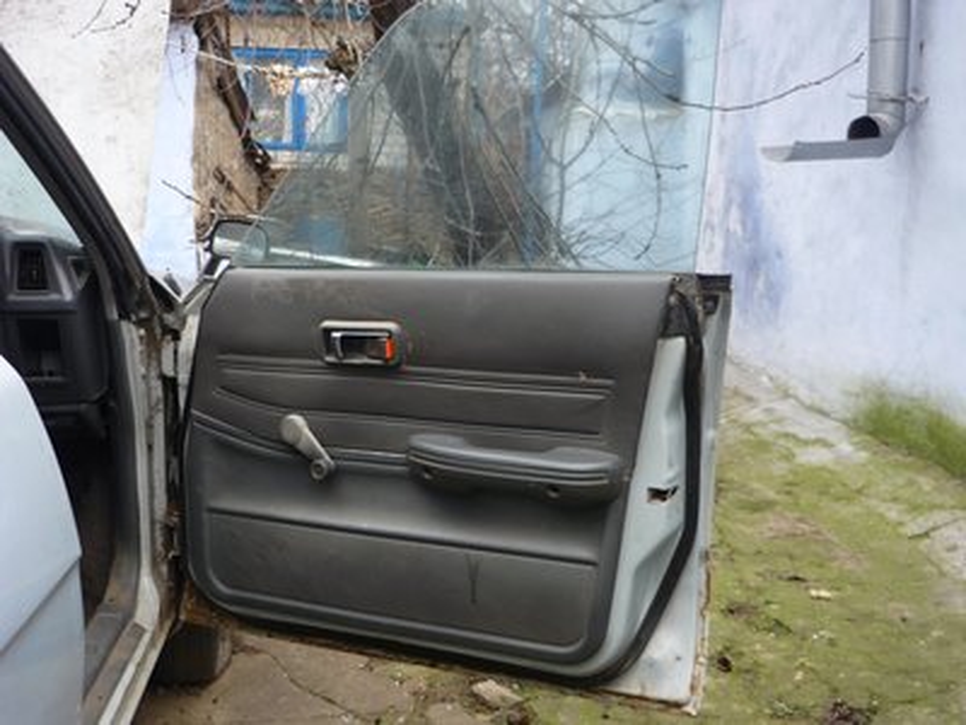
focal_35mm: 38
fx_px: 1060
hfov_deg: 49.0
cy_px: 362
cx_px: 483
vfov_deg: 37.7
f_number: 2.9
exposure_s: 1/60
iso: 100
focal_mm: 6.3
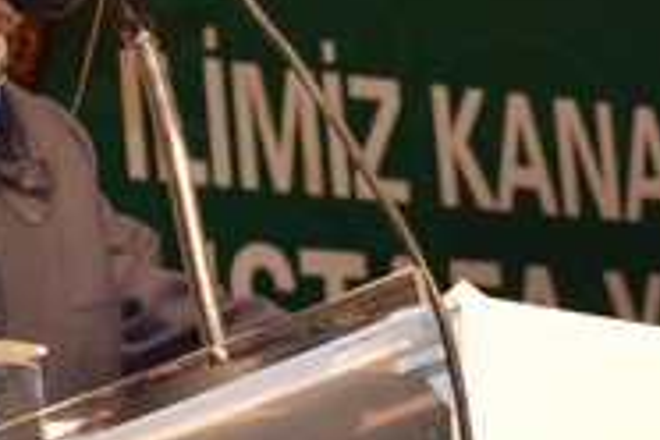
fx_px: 3960
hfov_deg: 9.4
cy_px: 254
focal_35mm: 216
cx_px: 713
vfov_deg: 6.4
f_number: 5.3
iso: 1600
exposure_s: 1/60
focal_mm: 40
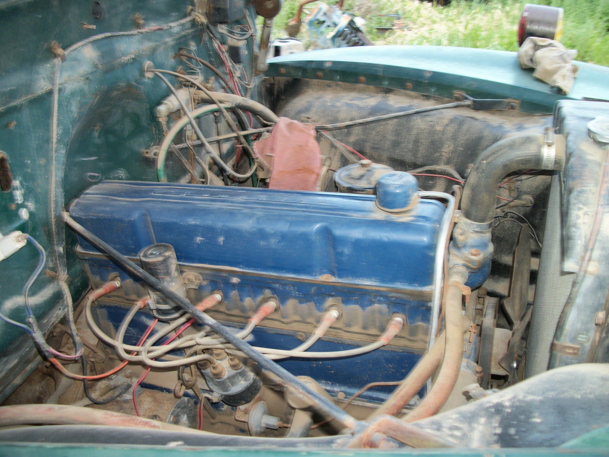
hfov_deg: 56.8
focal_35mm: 32
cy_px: 228
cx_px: 304
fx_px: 563
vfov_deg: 44.2
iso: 80
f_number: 2.9
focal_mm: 5.7
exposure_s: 1/30
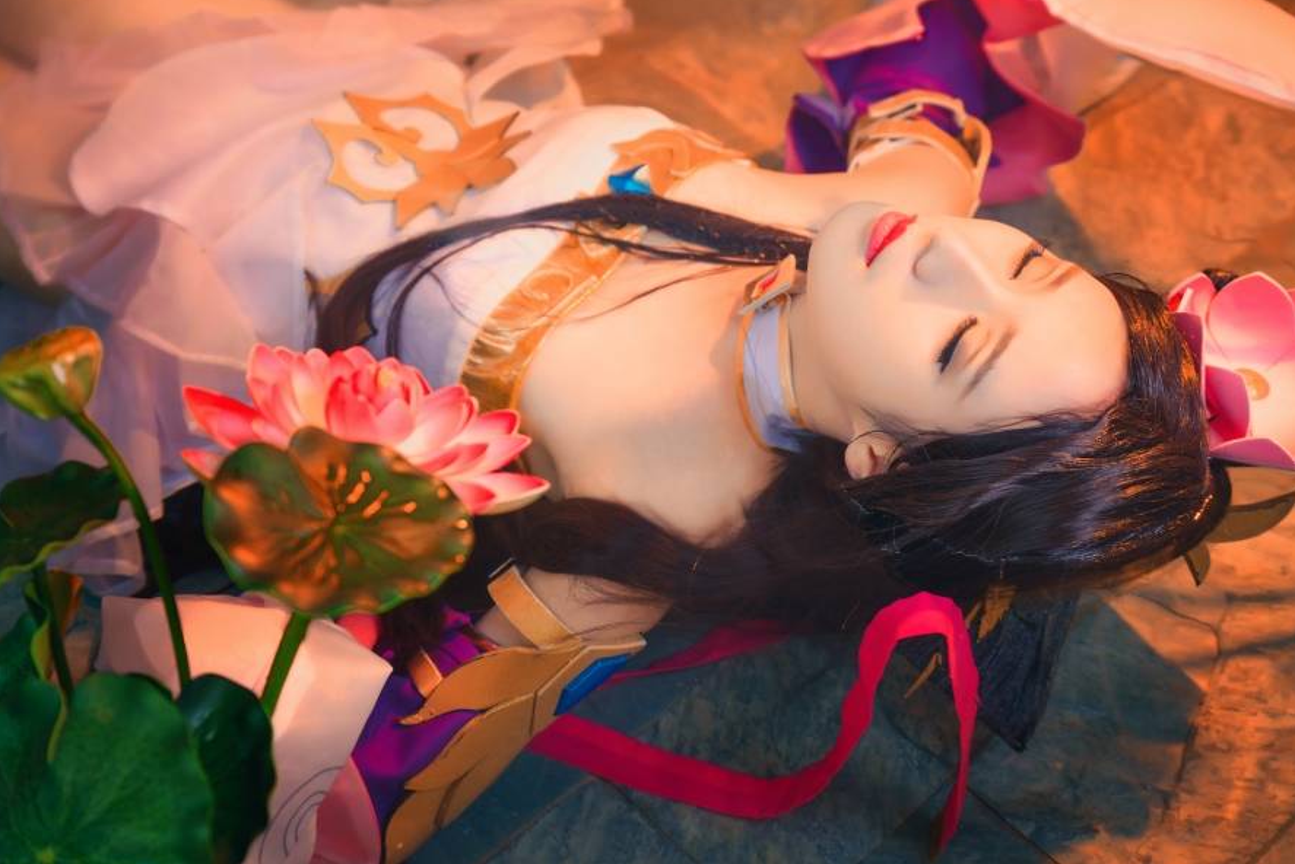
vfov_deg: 19.2
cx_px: 653
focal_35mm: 71
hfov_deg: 28.4
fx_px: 2555
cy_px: 428
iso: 320
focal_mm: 70
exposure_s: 1/200
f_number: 4.5
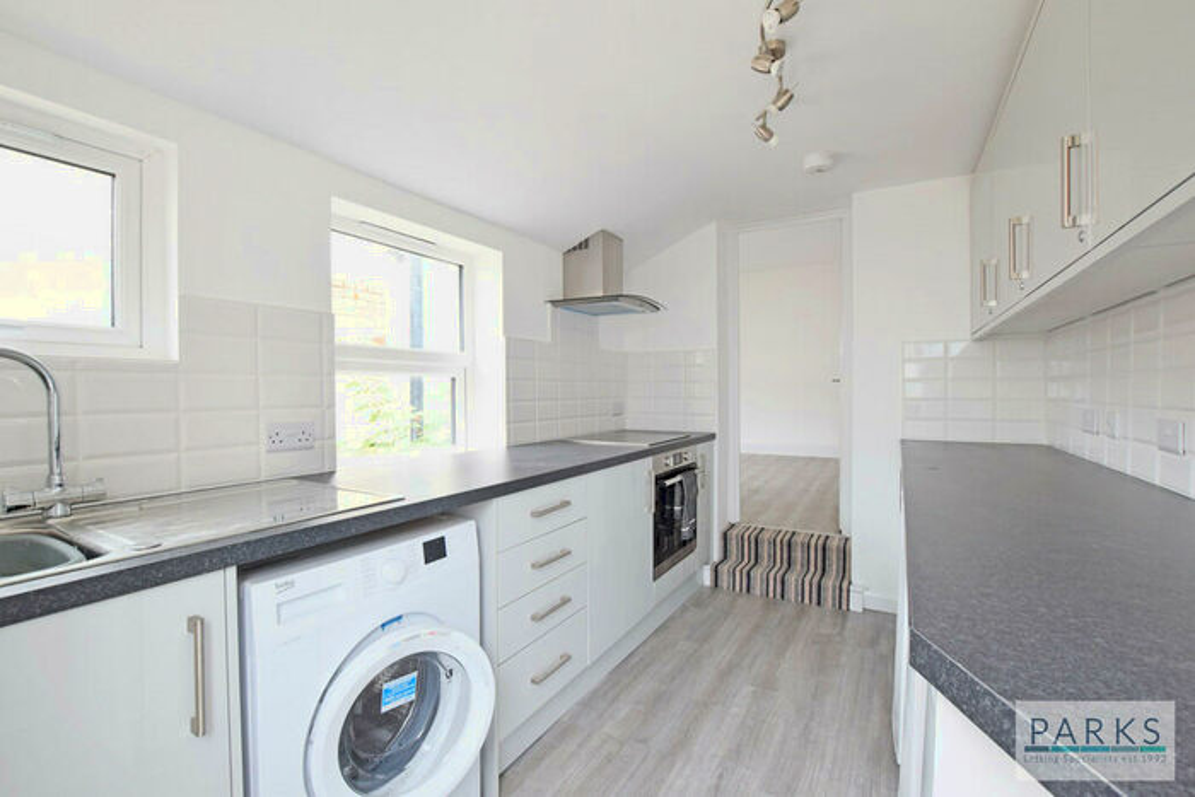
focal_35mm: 15
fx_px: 498
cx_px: 598
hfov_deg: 100.4
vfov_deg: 77.4
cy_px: 398
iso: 640
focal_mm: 10
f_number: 10
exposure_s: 1/10
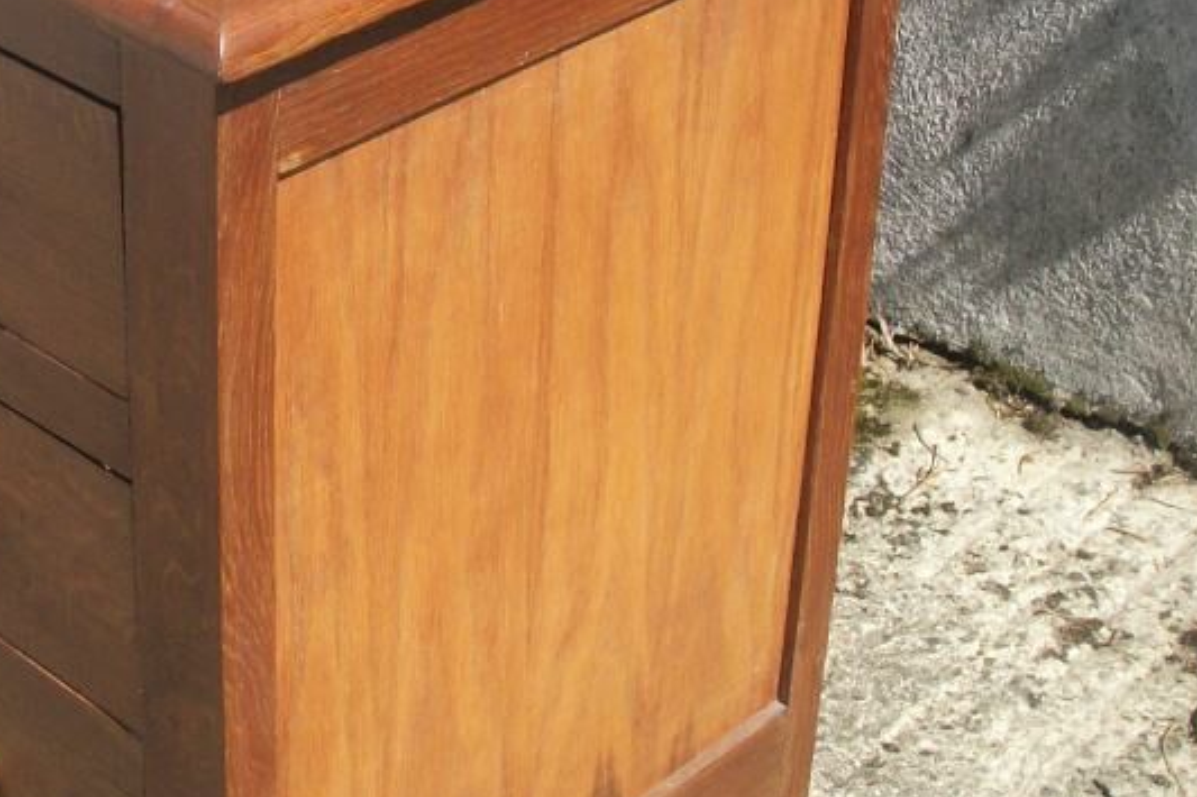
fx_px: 2659
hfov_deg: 25.1
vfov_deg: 17.0
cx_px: 326
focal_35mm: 80
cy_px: 249
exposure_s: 1/160
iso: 80
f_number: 8.8
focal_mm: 5.7
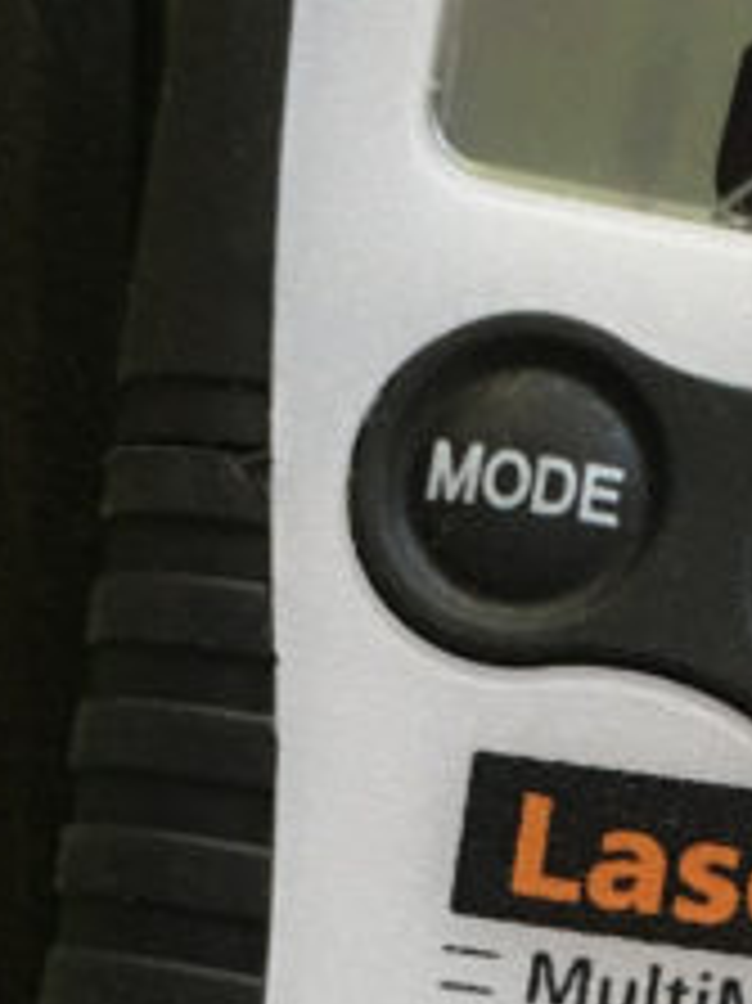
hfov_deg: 11.1
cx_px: 585
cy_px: 1148
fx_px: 3856
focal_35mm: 133
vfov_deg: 14.4
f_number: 2.2
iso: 160
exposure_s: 1/33
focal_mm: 4.15
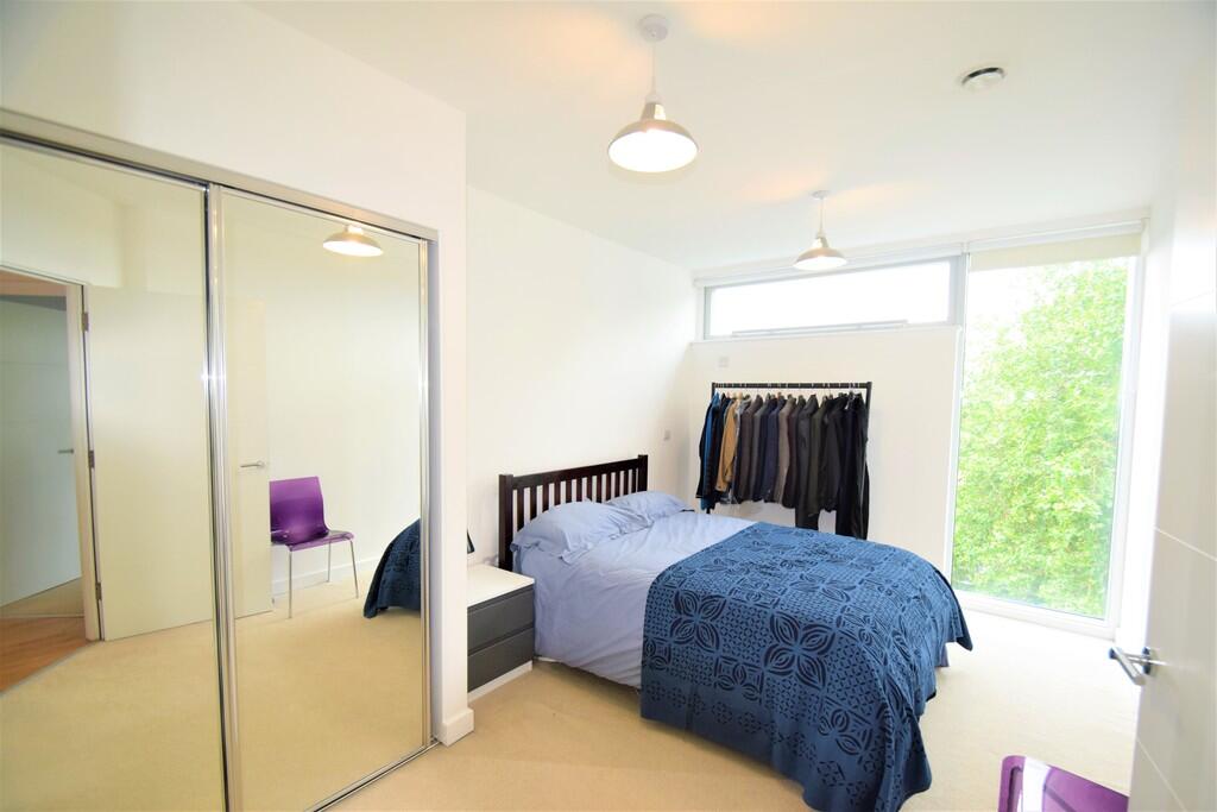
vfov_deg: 77.3
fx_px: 507
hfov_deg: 100.4
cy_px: 406
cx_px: 608
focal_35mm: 15
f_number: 5
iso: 800
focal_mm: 10
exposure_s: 1/100
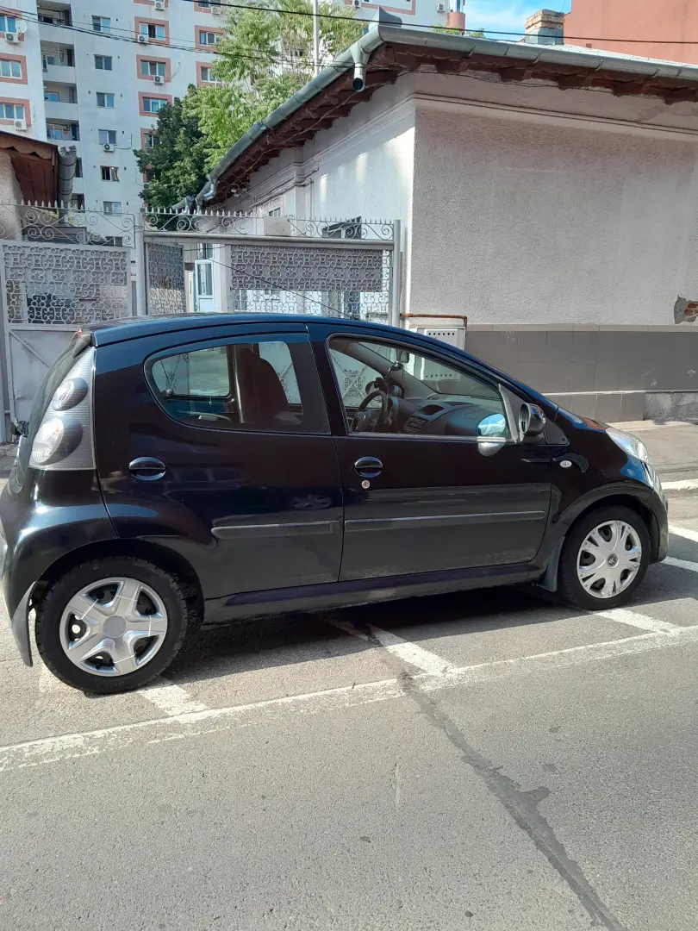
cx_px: 349
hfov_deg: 51.4
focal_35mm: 27
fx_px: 726
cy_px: 466
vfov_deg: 65.3
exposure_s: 1/123
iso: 40
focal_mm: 4
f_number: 1.8
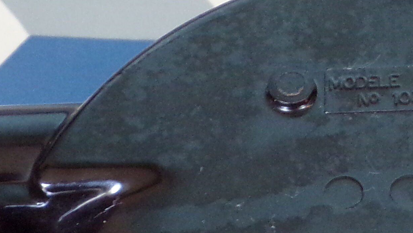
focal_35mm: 150
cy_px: 349
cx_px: 418
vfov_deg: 7.9
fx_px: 1643
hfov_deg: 14.1
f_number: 3.3
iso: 266
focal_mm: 6.6
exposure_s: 1/17
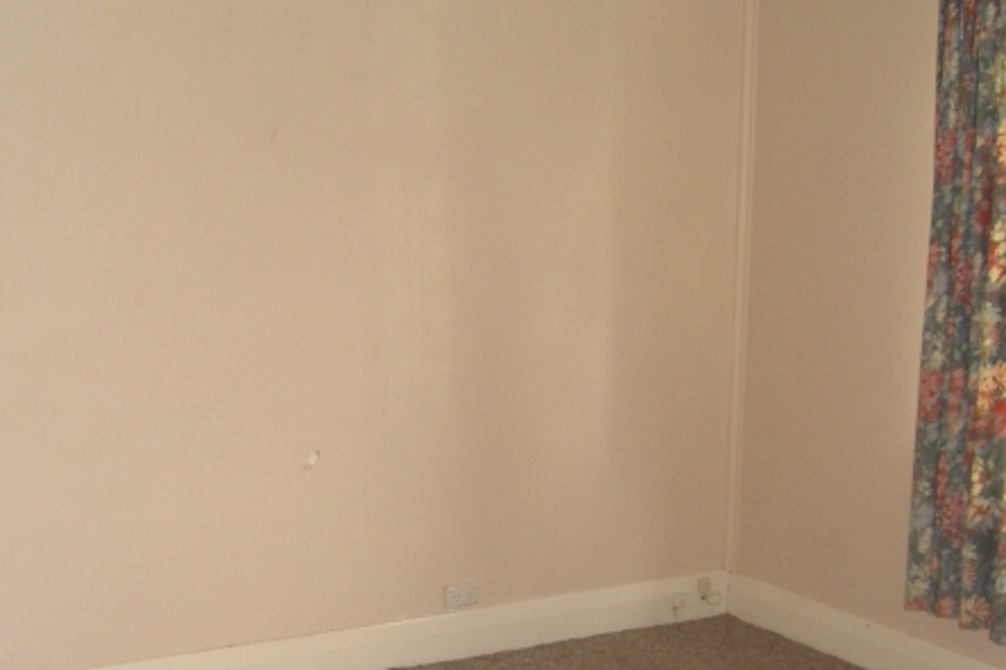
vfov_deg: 23.6
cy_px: 487
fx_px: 1593
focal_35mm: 57
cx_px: 397
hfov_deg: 34.9
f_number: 2.8
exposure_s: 1/60
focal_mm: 7.9
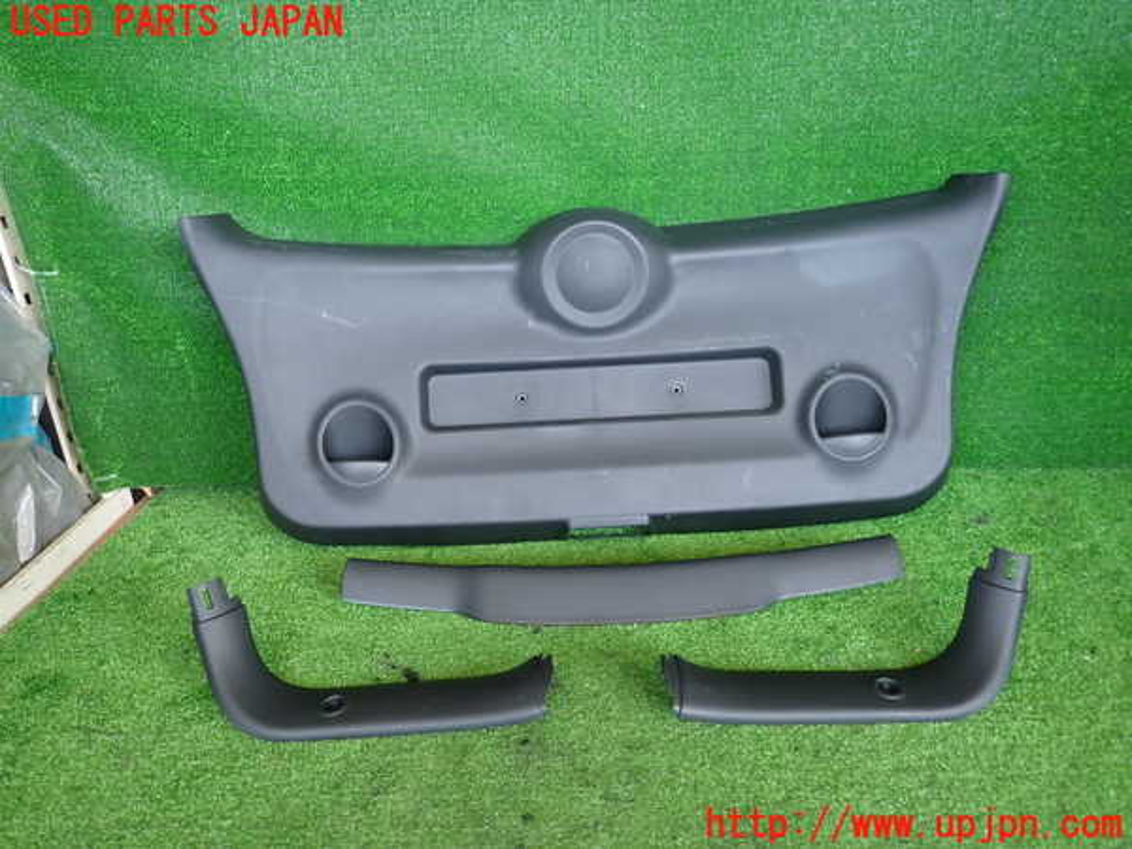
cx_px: 566
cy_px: 424
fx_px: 818
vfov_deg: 54.9
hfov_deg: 69.4
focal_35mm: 25
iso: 200
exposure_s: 1/50
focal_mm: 4.5
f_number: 2
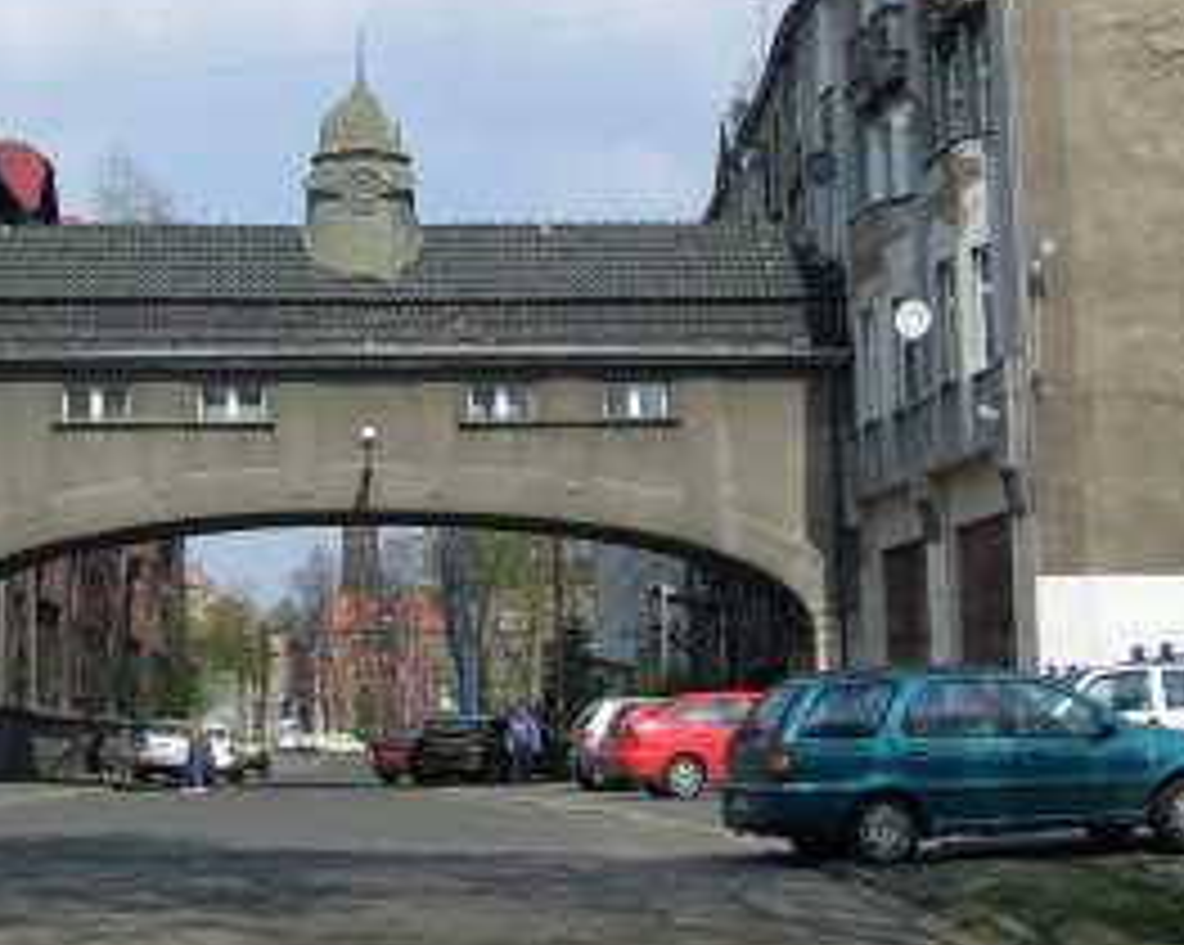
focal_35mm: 78
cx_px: 405
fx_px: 2731
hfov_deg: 24.4
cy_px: 302
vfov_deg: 19.6
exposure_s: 1/350
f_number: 7.1
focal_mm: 5.8
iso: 80
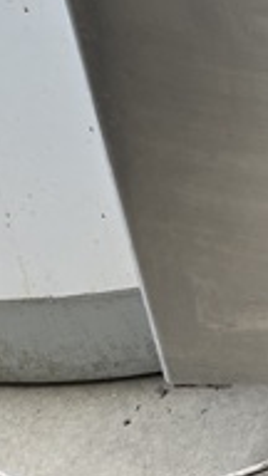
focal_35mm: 90
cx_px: 697
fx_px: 1137
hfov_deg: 10.8
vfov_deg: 22.3
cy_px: -52
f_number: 1.5
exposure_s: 1/130
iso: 64
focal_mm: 5.7
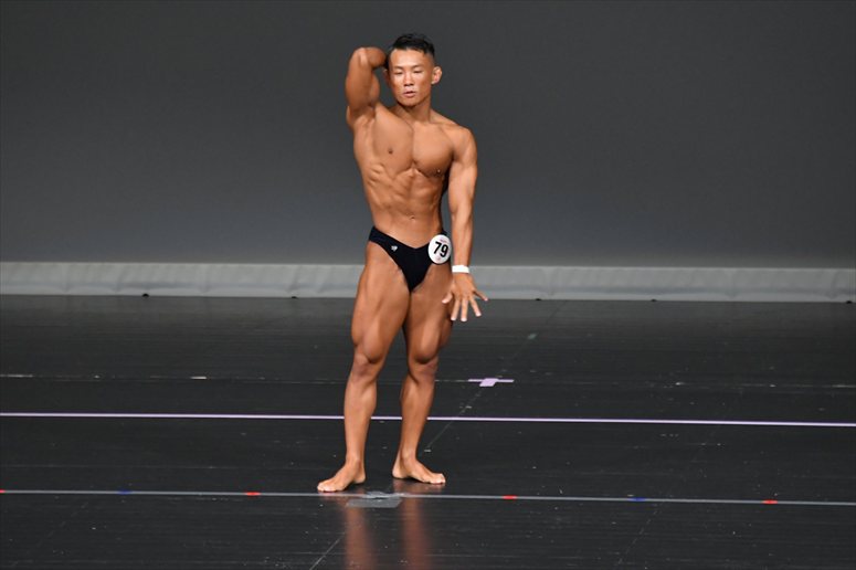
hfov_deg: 5.5
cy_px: 285
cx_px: 428
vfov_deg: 3.7
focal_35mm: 375
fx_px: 8912
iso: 4000
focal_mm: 250
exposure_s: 1/400
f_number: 5.6
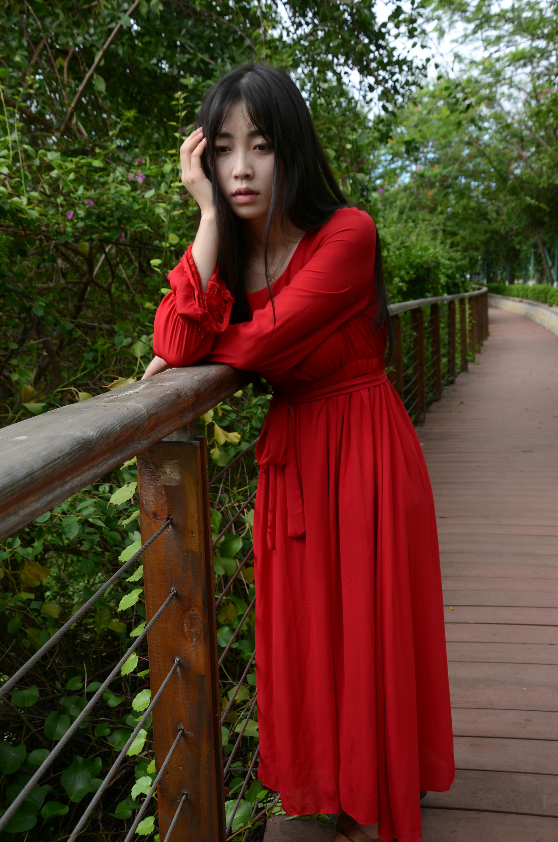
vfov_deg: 53.2
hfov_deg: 36.7
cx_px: 279
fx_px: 841
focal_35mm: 36
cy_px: 421
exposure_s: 1/125
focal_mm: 24
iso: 200
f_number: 5.6
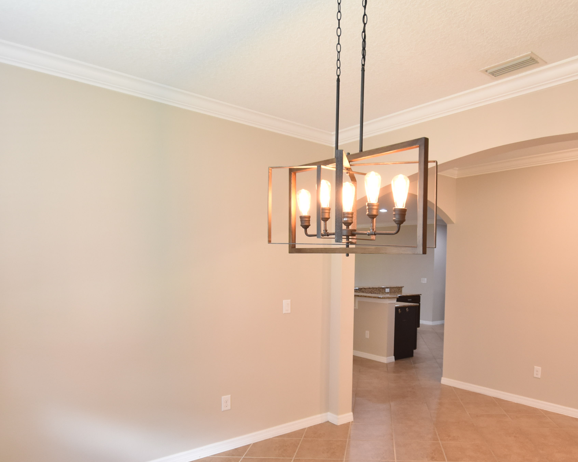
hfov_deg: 66.8
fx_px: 428
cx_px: 371
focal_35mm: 25
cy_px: 291
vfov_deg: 56.1
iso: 800
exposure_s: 1/45
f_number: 3.5
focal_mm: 10
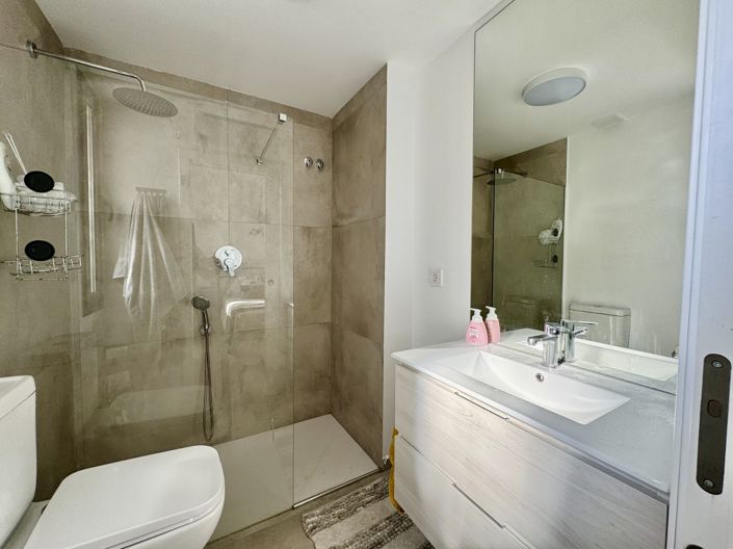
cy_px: 274
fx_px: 296
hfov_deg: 102.1
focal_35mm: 14
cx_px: 366
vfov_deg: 85.6
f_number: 2.2
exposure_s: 1/99
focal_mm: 2.22
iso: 80
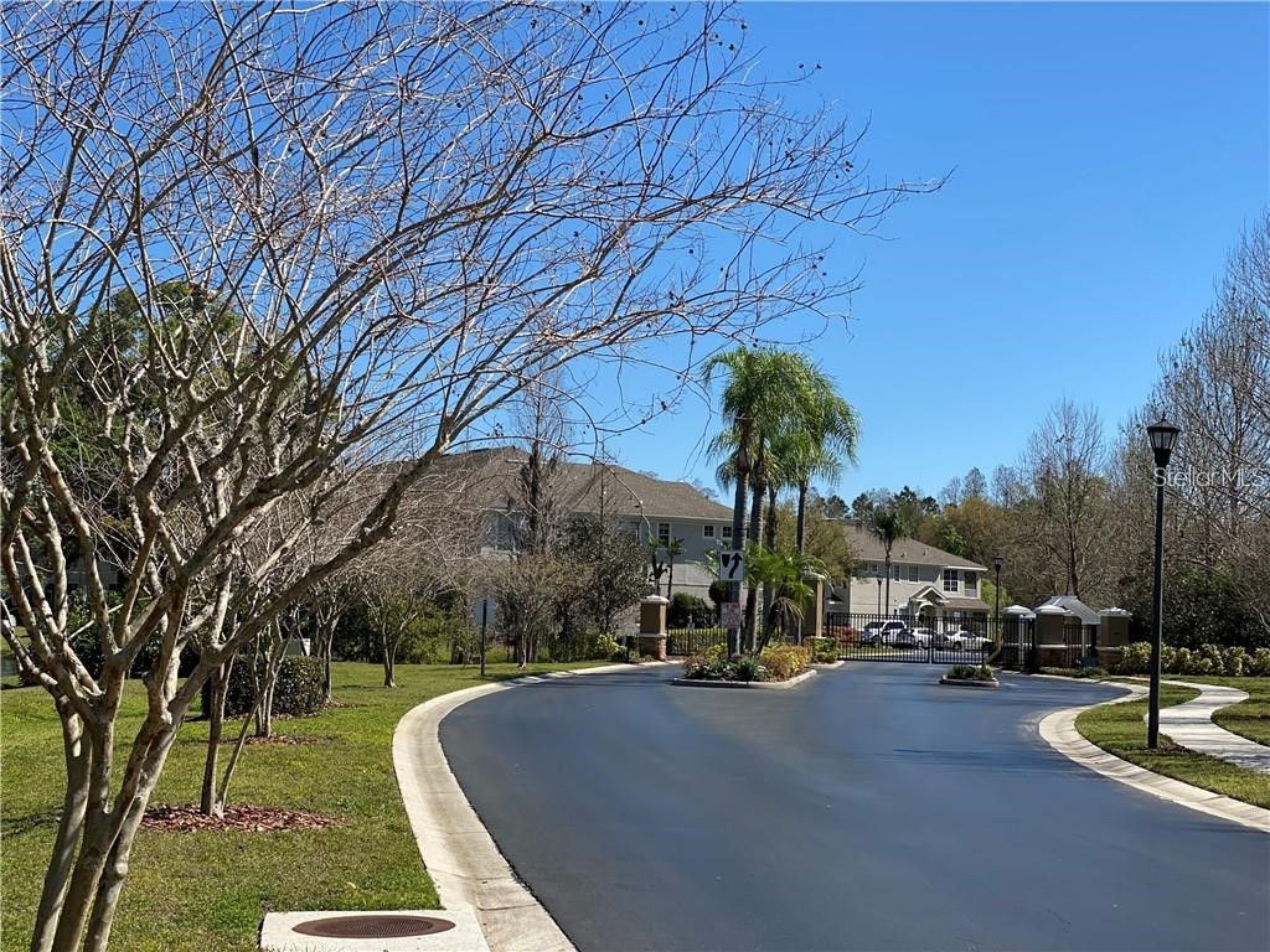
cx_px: 635
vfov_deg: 28.0
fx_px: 1908
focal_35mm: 52
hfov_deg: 36.8
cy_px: 476
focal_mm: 6
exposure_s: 1/1453
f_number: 2
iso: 20
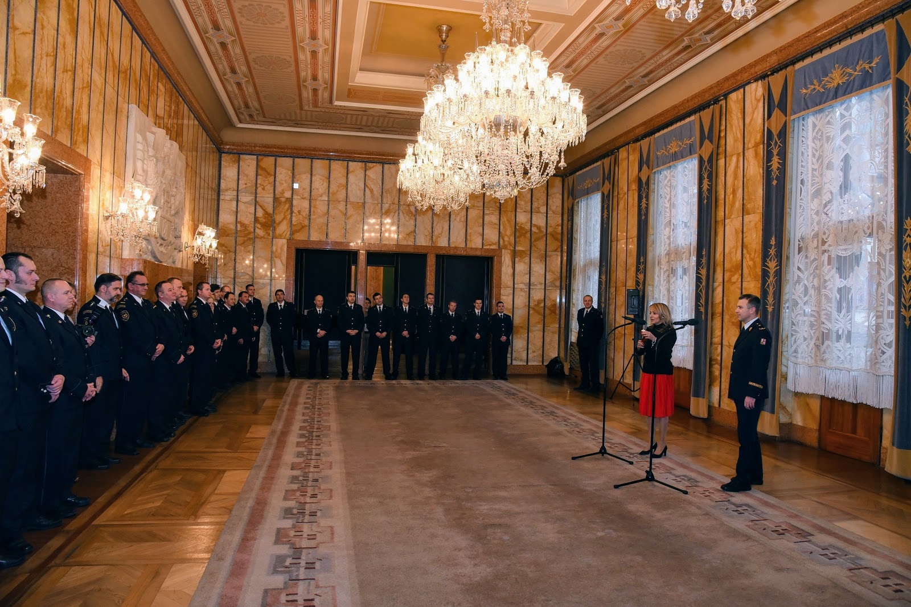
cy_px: 304
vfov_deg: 53.1
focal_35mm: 24
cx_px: 456
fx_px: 607
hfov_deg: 73.7
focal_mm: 24
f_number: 8
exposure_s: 1/60
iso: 1600
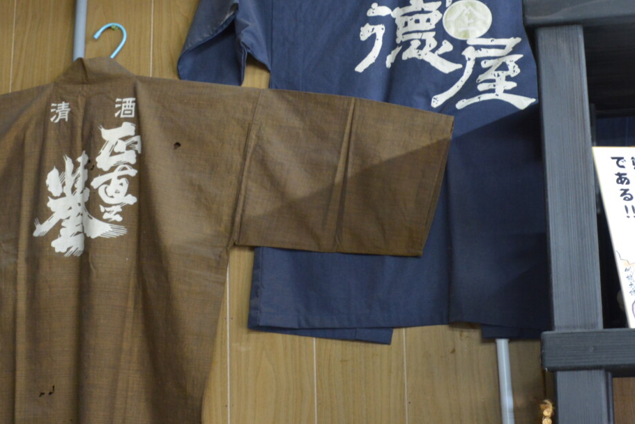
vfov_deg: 22.9
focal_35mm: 59
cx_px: 321
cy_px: 141
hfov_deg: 33.9
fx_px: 1041
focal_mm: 28
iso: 2000
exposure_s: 1/20
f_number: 7.1
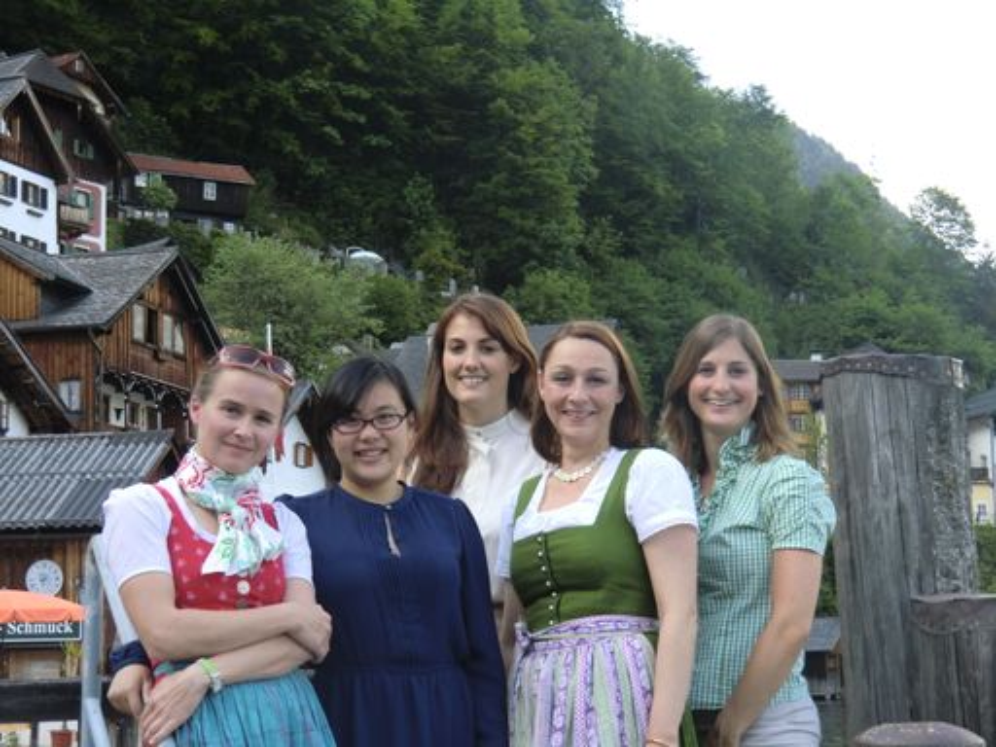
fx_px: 1870
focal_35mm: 65
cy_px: 374
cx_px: 498
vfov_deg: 22.6
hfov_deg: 29.8
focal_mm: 11.6
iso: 64
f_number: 4.4
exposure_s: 1/60
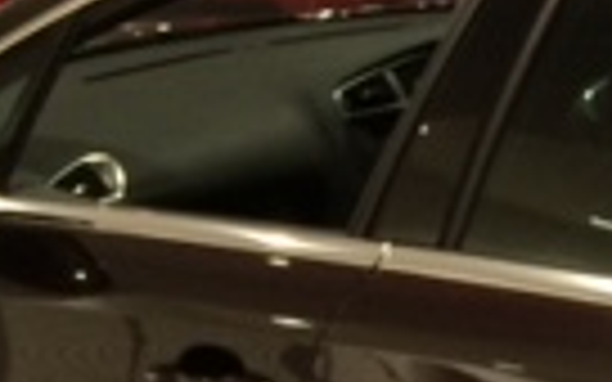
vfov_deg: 8.9
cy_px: -121
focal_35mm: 145
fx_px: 2418
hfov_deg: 13.3
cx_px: 1030
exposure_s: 1/30
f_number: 2.2
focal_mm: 4.15
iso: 64
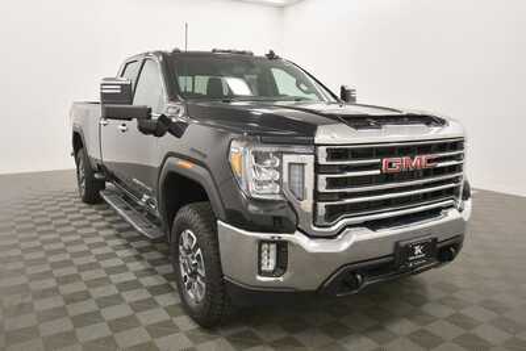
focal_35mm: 30
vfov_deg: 43.6
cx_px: 263
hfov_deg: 61.9
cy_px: 176
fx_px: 438
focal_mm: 20
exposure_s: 1/125
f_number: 5.6
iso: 800
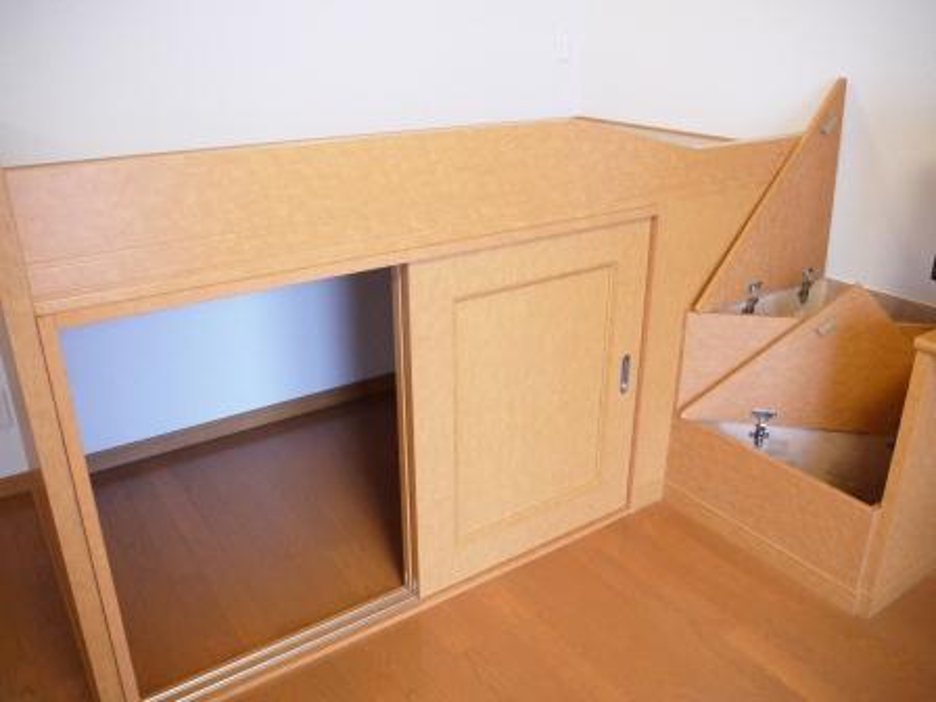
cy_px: 351
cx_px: 468
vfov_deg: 49.7
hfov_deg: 63.4
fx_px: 757
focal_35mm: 28
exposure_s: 1/80
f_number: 3.5
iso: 1600
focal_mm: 14
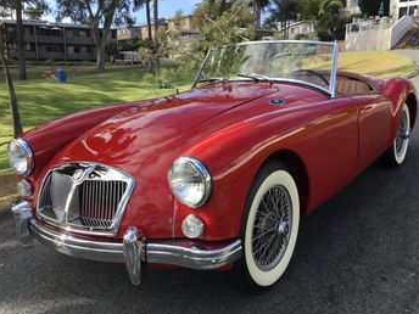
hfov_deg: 51.3
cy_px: 164
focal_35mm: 36
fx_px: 436
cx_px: 220
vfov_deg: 39.6
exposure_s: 1/550
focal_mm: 3.3
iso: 25
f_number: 2.4
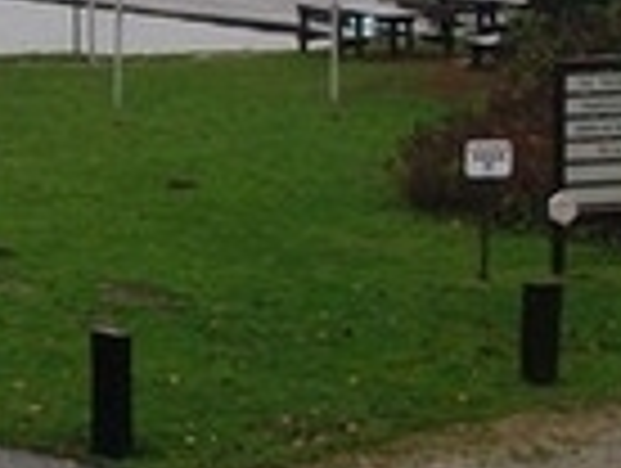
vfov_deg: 10.5
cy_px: -135
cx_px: -122
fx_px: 2498
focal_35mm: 139
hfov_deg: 13.8
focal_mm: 5.7
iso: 80
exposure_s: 1/160
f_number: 2.9
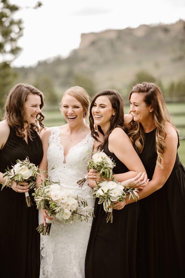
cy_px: 139
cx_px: 92
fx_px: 654
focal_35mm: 85
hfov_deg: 16.1
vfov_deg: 23.9
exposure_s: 1/800
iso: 200
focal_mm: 85
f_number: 1.8
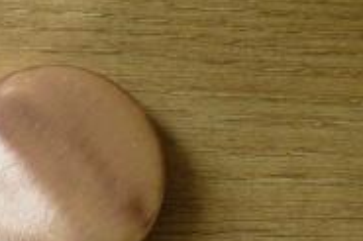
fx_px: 1269
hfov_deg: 15.8
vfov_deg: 10.7
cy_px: 257
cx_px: -43
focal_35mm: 126
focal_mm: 8.9
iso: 400
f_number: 4
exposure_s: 1/25
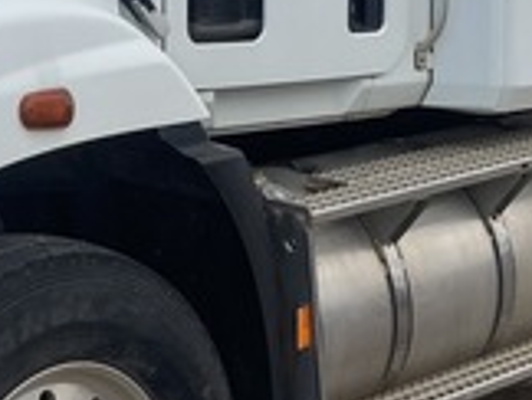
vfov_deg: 12.8
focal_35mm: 114
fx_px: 1755
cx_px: 36
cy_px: -25
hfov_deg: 17.0
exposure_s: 1/827
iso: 20
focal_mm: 3.99
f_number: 1.8
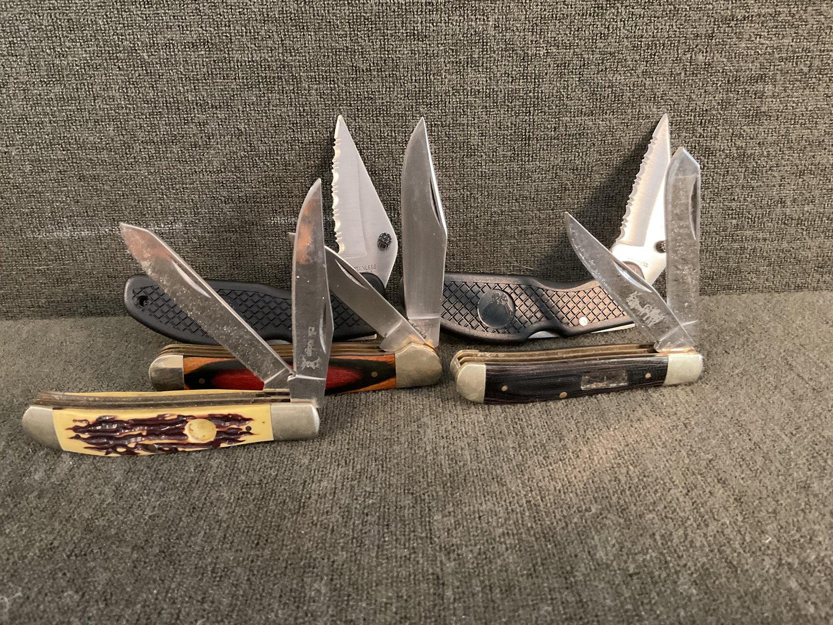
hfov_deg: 61.7
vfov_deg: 48.2
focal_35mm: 29
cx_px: 416
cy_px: 312
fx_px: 698
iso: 320
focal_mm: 3
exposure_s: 1/30
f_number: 1.8
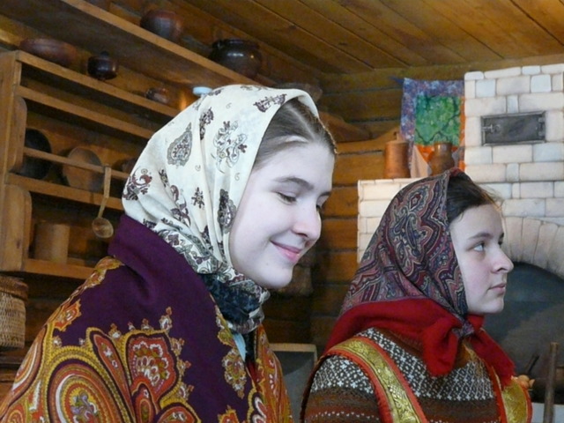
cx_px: 282
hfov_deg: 30.3
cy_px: 212
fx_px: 1043
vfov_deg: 22.9
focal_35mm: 64
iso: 2000
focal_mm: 10.5
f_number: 3.2
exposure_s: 1/50
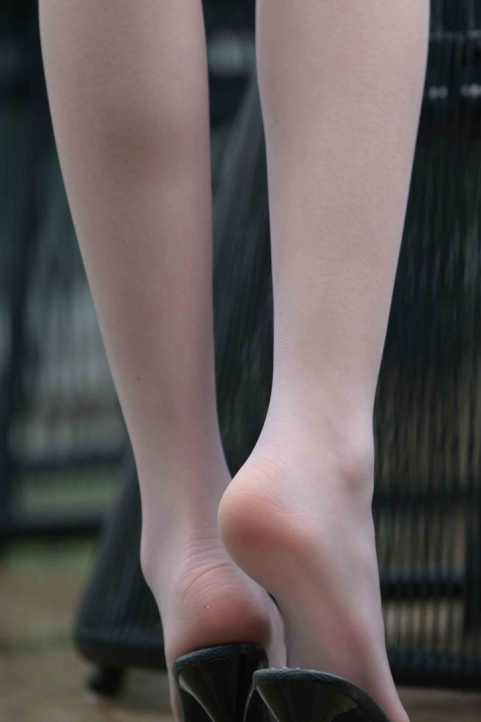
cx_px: 361
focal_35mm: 312
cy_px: 272
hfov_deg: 4.4
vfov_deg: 6.6
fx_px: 6253
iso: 1250
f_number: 3.5
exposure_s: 1/250
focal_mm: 200
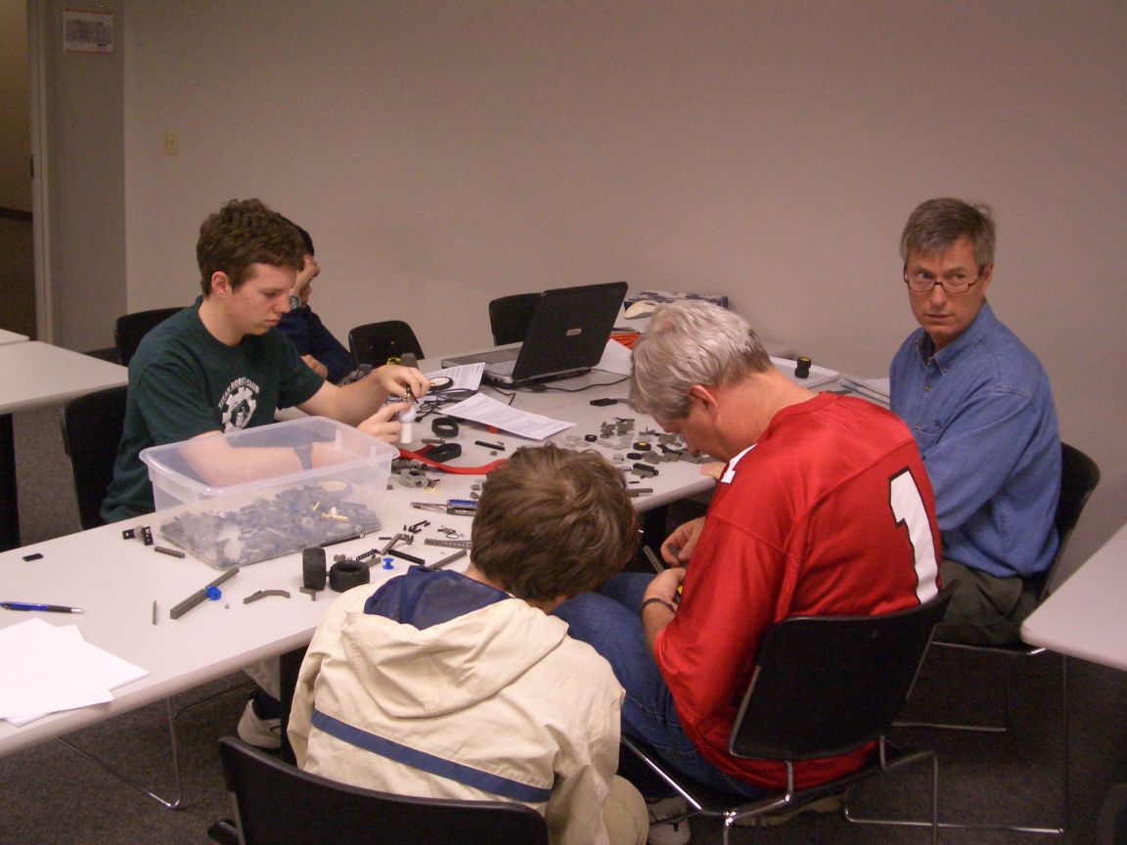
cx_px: 564
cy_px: 422
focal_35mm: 41
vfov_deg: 35.1
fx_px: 1335
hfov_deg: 45.8
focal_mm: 6.8
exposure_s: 1/40
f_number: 2.8
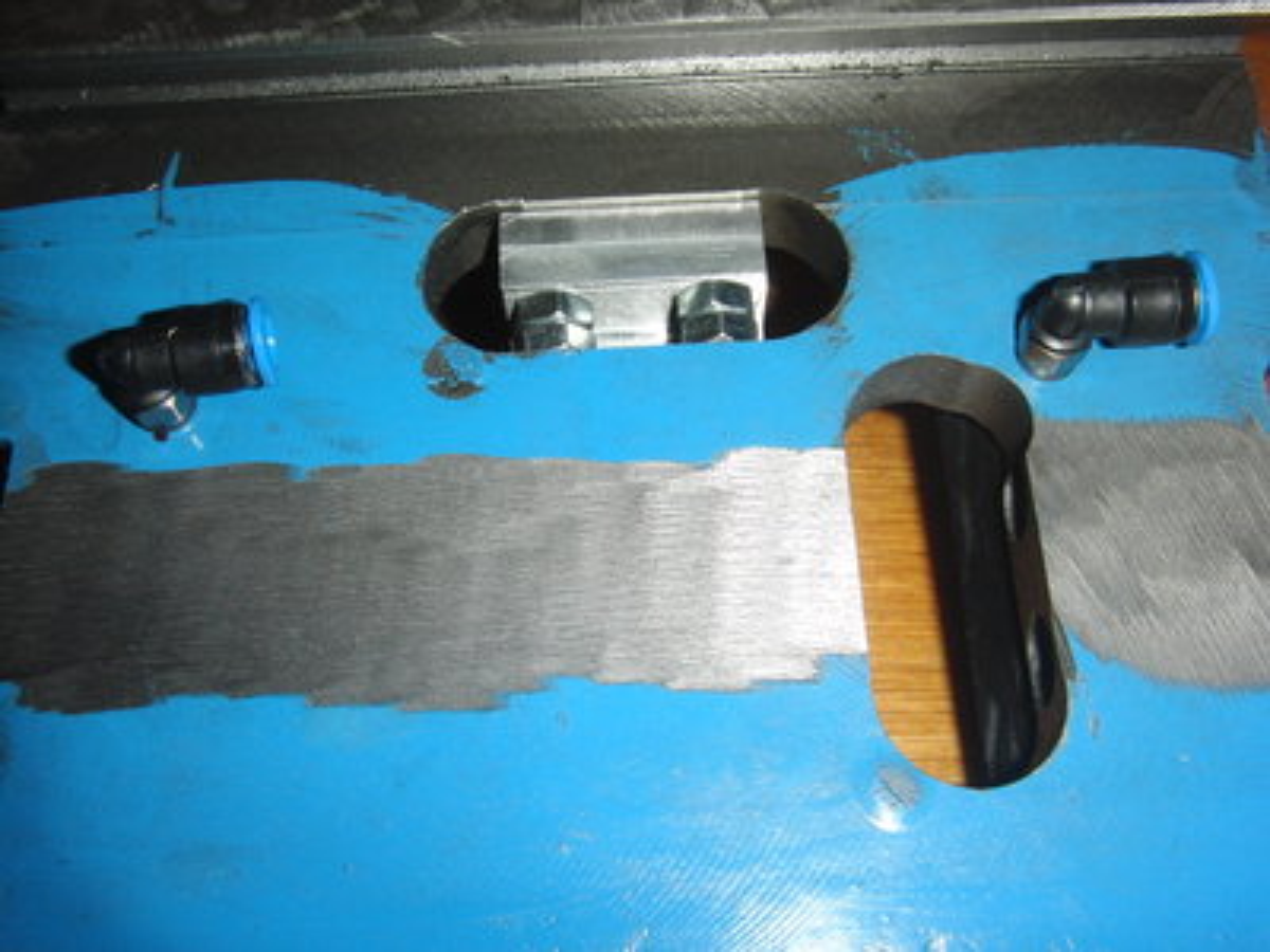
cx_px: 635
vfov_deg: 37.7
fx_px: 1394
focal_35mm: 38
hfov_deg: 49.0
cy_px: 476
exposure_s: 1/40
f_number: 3.9
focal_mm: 6.66
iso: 100
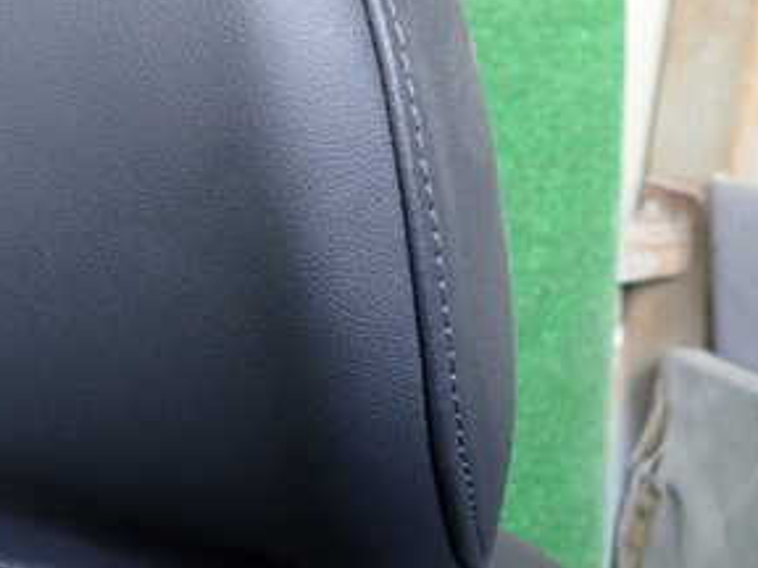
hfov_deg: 34.3
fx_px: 1139
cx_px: 45
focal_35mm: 52
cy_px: 192
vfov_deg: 27.9
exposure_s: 1/60
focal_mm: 4.5
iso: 200
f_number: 2
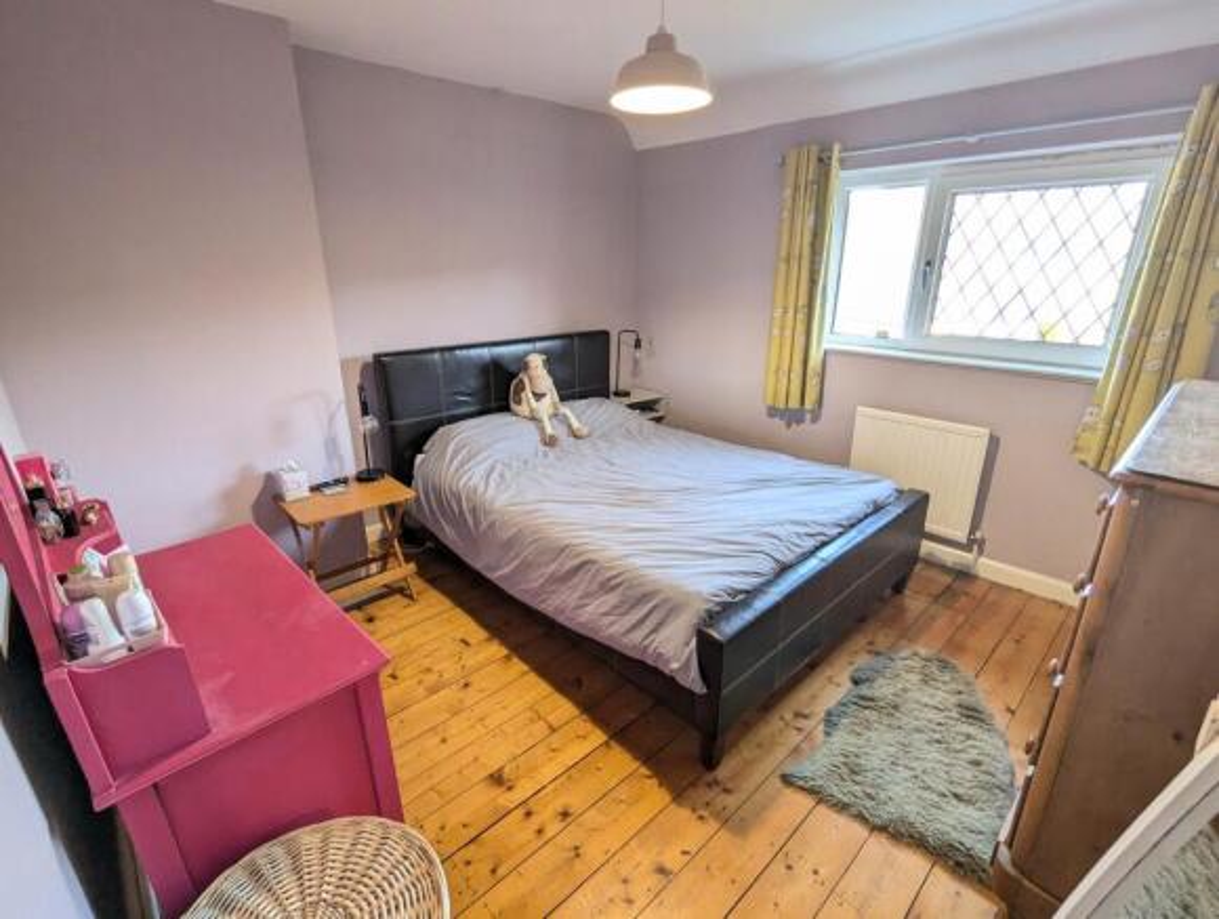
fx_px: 564
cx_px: 610
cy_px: 460
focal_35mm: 16
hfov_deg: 94.4
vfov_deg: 78.3
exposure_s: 1/39.3
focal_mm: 2.35
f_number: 2.2
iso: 215
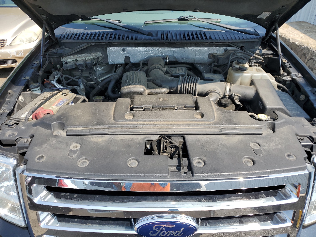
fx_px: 237
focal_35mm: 26
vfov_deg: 53.1
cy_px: 118
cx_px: 158
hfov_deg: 67.3
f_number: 1.5
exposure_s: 1/1429
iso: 50
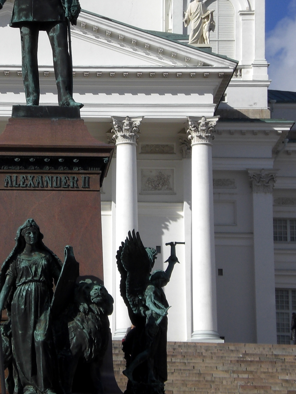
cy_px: 187
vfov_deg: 12.3
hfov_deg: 9.3
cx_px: 62
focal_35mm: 160
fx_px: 1824
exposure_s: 1/500
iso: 50
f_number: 5
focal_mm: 14.49
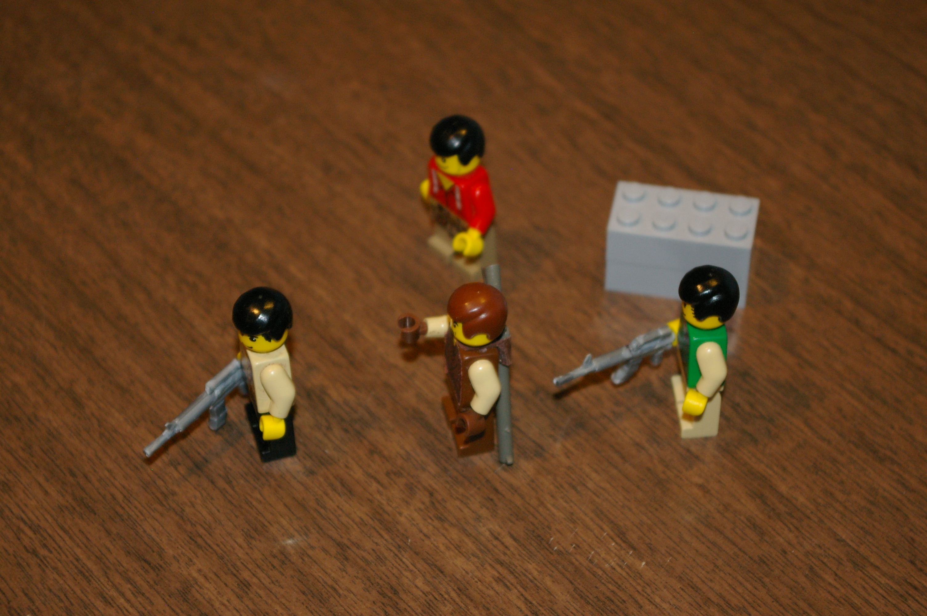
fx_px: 2122
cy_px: 308
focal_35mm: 82
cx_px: 464
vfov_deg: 16.5
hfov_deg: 24.6
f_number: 5.6
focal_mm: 55
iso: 800
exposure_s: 1/60
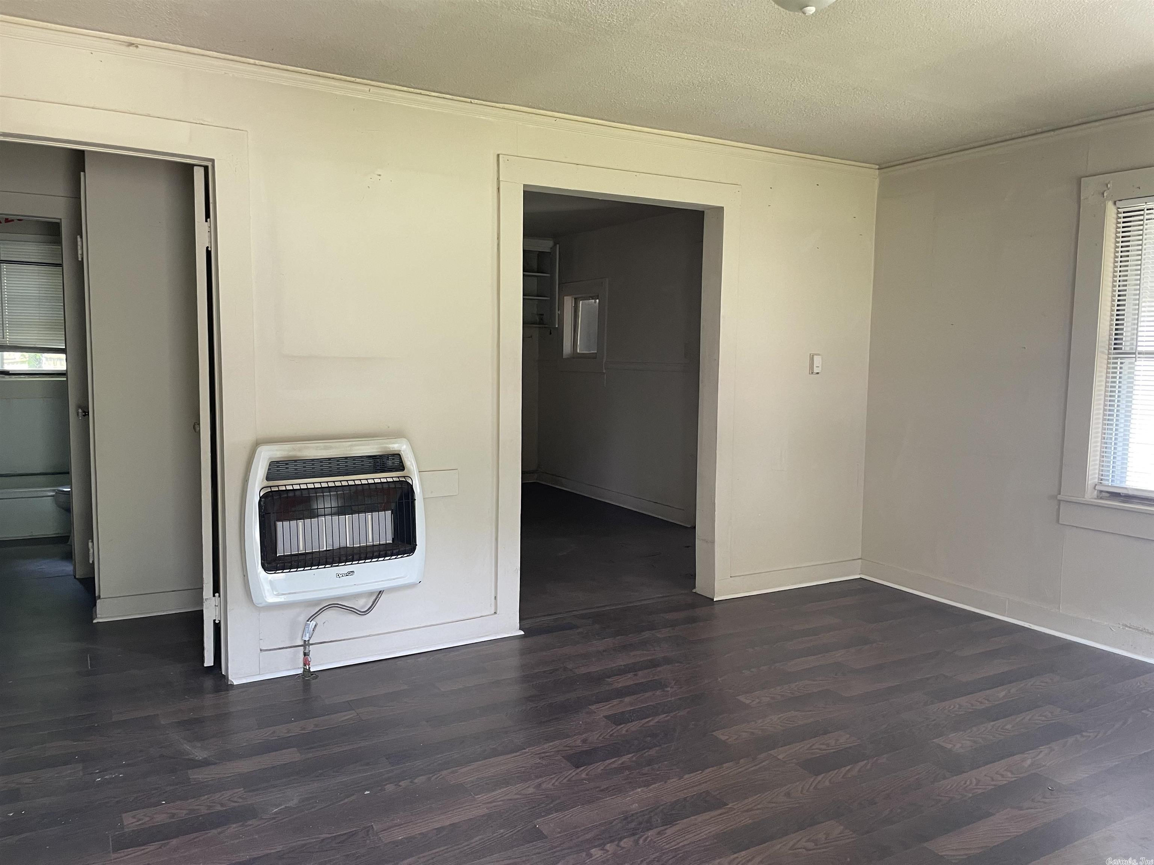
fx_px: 867
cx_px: 577
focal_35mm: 26
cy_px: 432
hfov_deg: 67.3
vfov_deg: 53.1
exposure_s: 1/70
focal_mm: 4.2
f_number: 1.6
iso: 125
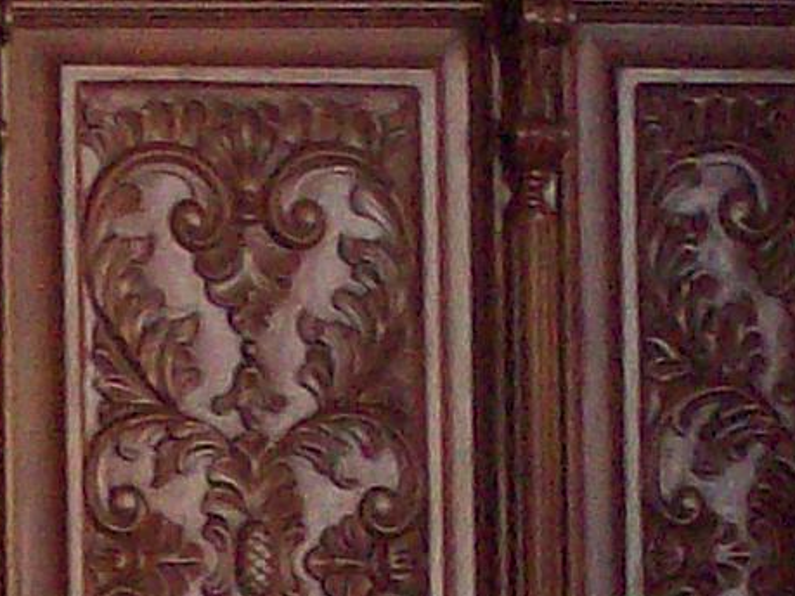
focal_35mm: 540
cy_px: 1764
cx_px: -275
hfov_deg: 3.7
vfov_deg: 2.7
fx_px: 12399
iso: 140
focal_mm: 14.3
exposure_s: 1/109
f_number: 4.3
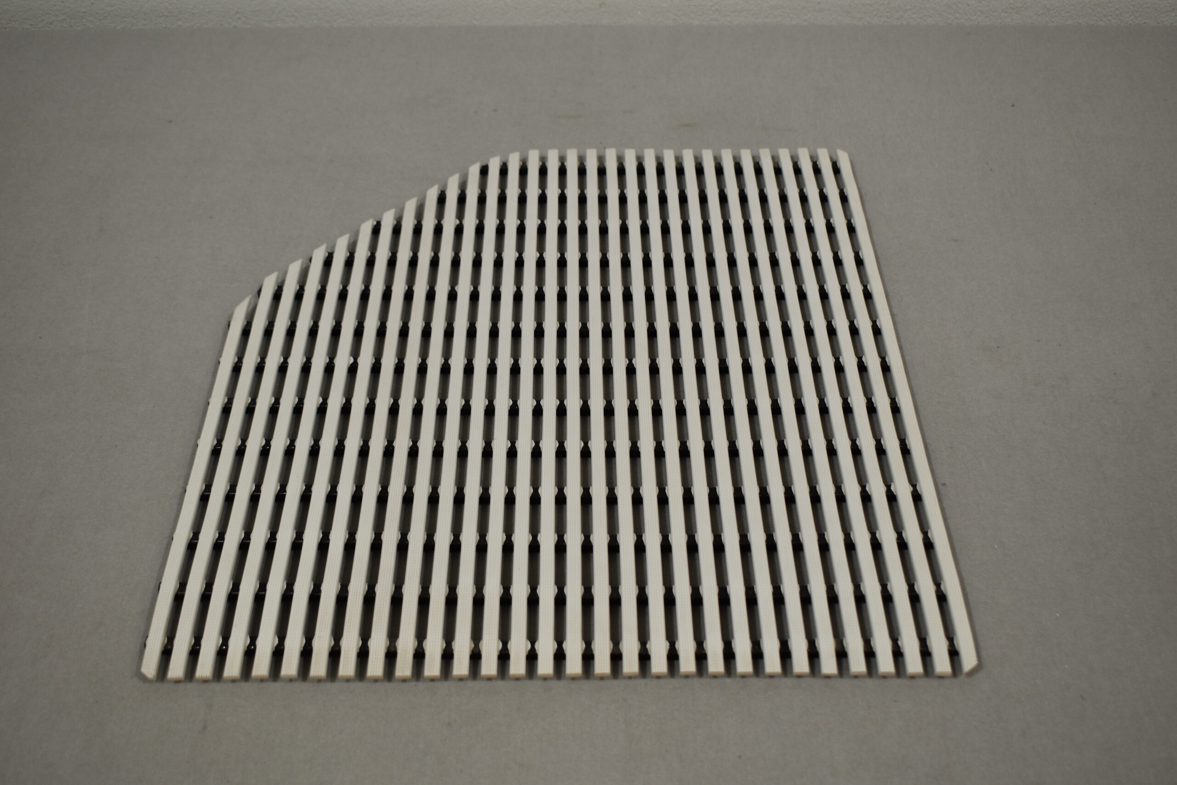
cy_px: 392
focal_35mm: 45
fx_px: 1471
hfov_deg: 43.6
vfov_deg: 29.9
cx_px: 588
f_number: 5.6
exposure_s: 1/125
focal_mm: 30
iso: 250
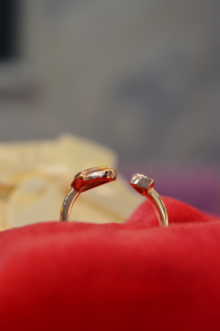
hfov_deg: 16.5
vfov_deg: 24.6
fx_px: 758
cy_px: 166
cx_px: 110
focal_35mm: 82
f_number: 8
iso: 640
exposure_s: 1/60
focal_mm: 55
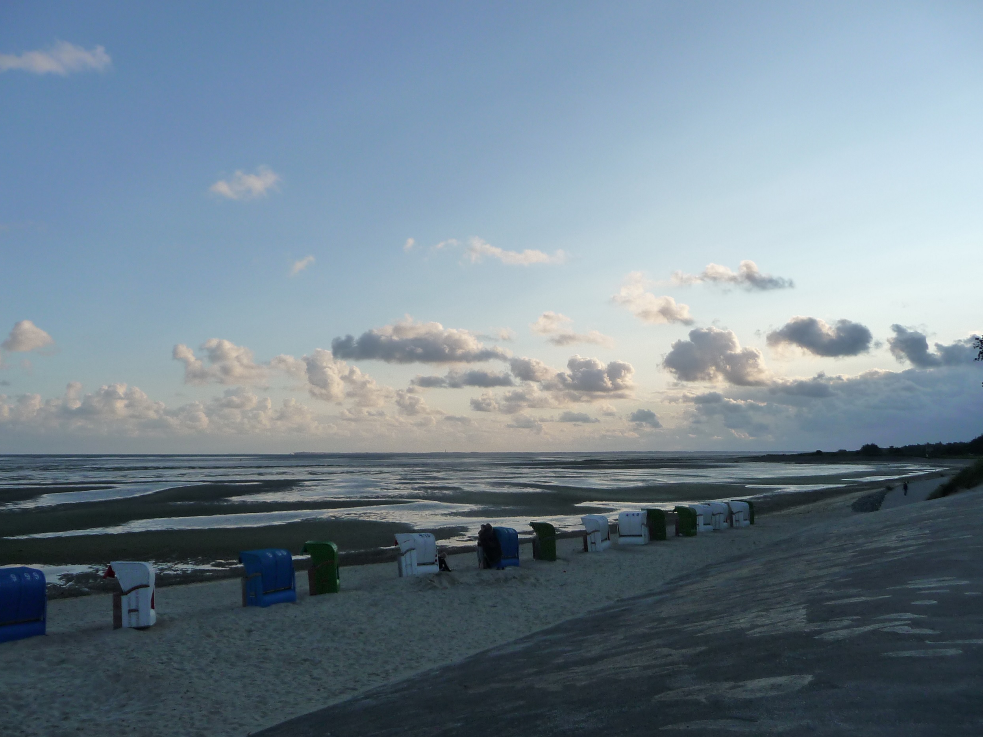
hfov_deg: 58.3
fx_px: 880
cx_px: 495
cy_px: 377
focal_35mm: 31
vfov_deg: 45.4
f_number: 3.3
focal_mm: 4.7
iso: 160
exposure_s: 1/800
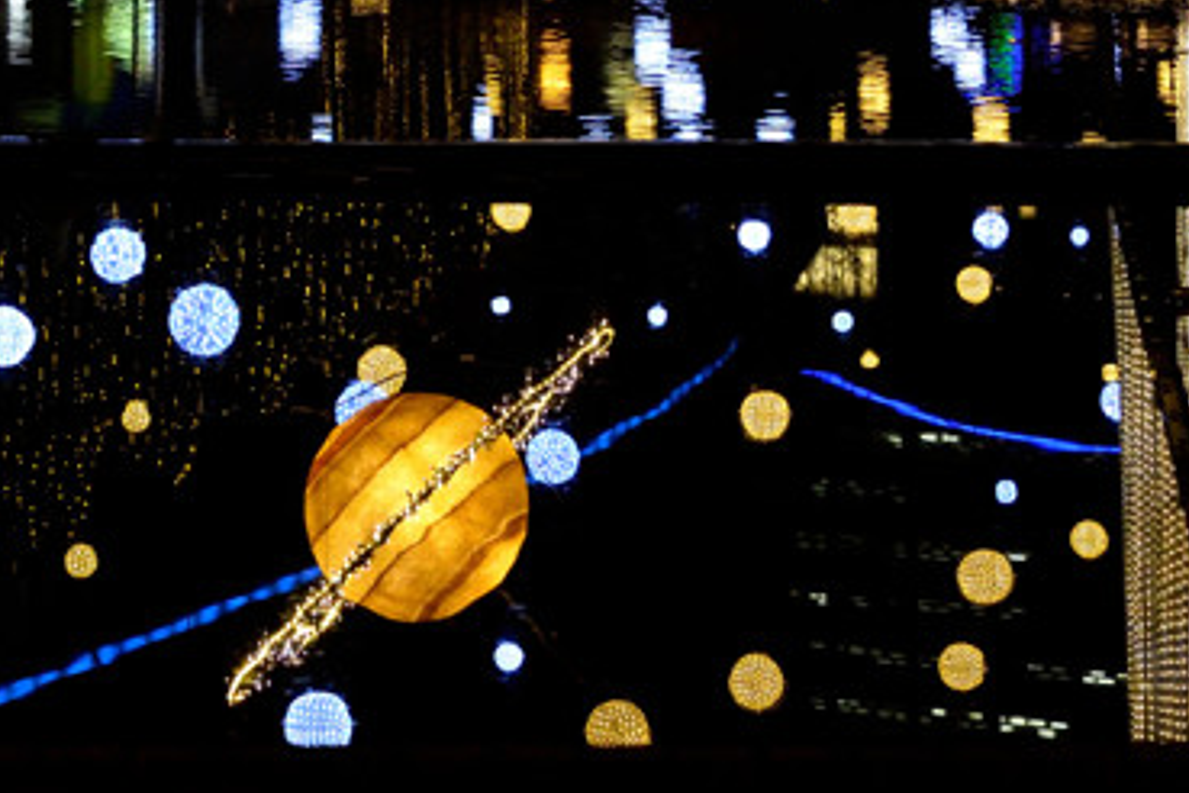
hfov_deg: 10.6
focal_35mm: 194
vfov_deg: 7.0
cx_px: 377
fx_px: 6407
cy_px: -279
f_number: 6.3
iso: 3200
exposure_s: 1/160
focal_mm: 70
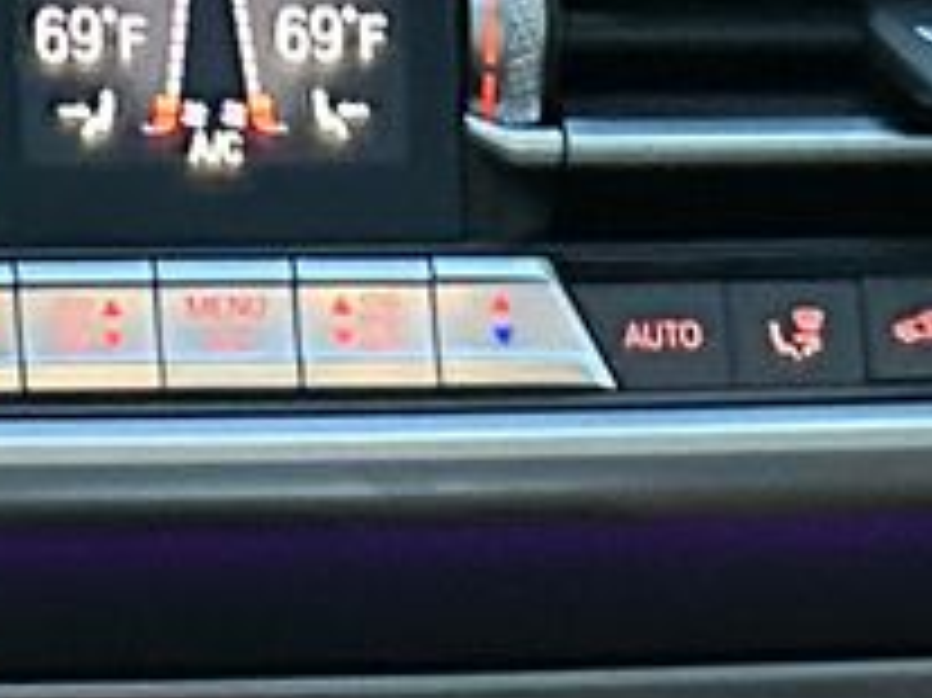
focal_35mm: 201
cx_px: 221
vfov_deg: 6.6
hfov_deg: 9.8
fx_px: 5409
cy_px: 2189
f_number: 1.5
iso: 640
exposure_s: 1/30
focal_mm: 5.7
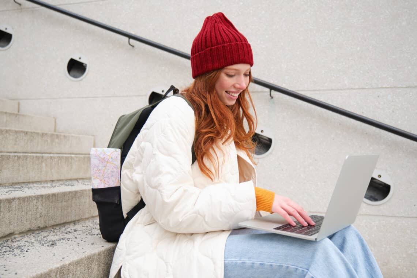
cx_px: 208
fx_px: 405
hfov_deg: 54.4
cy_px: 139
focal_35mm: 35
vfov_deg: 37.9
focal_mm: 23.4
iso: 200
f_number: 2.8
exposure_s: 1/500
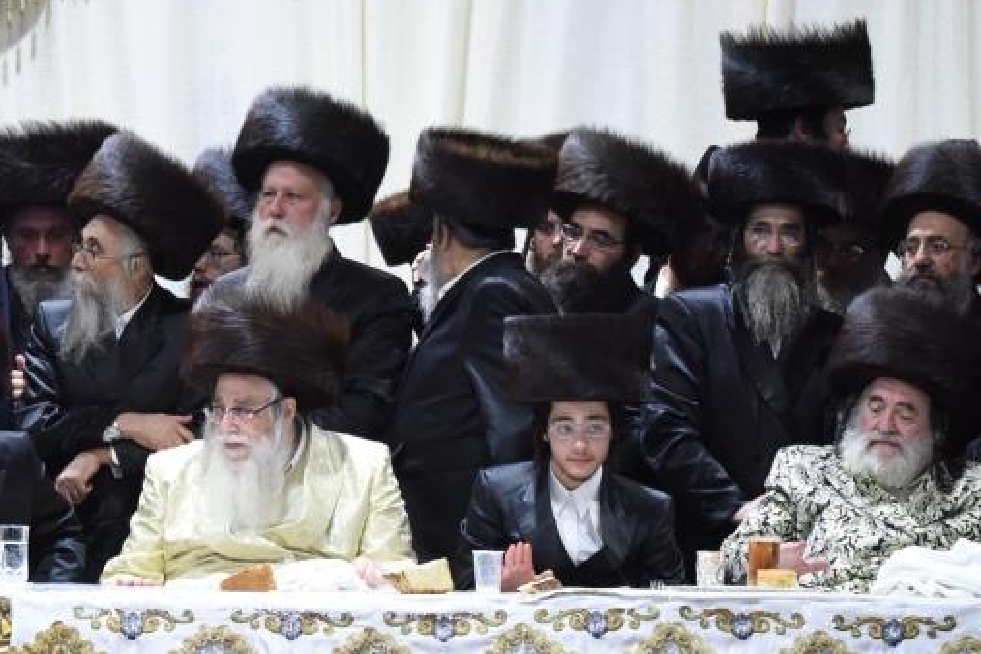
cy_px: 450
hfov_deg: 5.4
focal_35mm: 384
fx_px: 10463
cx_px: 238
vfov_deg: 3.6
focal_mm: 190
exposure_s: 1/160
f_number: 14
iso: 4000
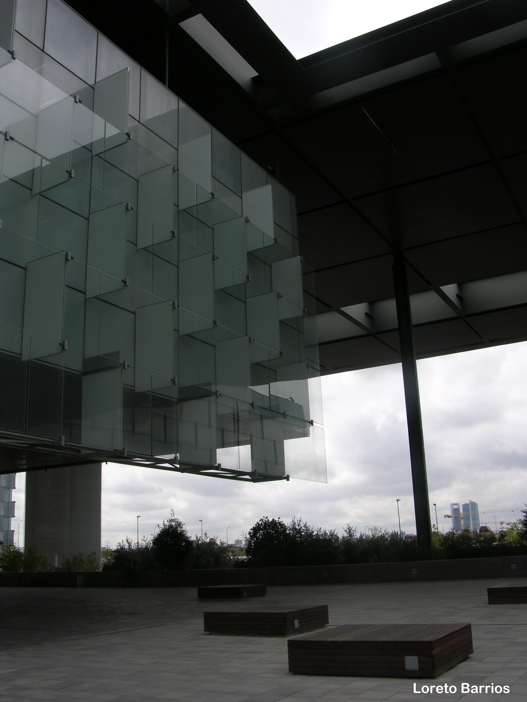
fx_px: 710
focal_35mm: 35
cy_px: 351
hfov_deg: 40.7
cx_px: 264
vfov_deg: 52.6
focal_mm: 8.9
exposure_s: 1/248
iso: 50
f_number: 6.3
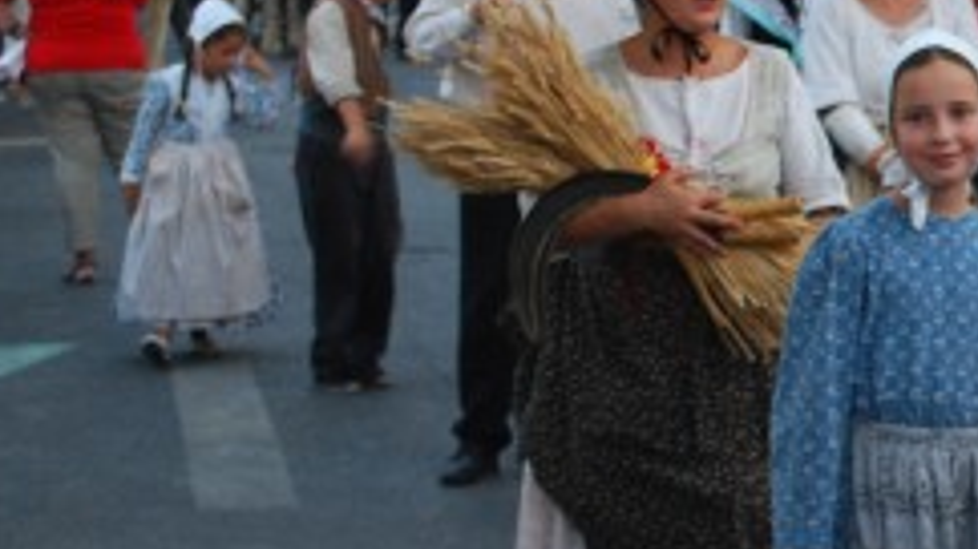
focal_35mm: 133
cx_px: 1192
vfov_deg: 9.1
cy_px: 159
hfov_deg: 15.5
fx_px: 3448
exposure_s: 1/30
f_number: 4.8
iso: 250
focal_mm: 32
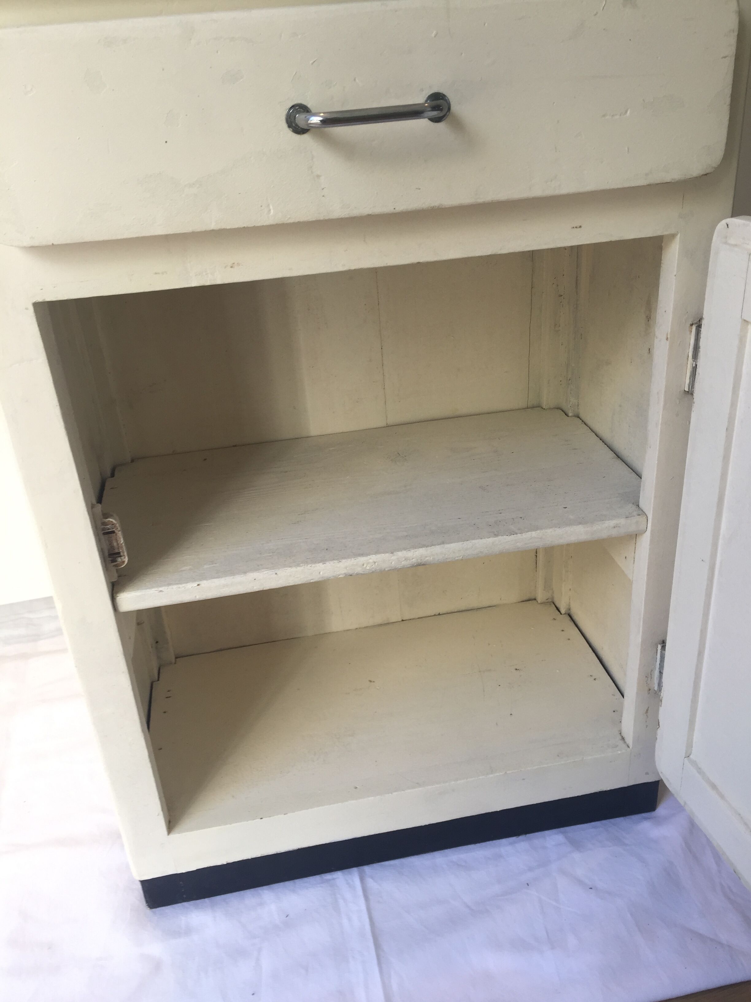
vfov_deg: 61.7
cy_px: 501
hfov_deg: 48.2
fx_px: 839
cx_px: 376
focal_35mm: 29
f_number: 2.2
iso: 32
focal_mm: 4.15
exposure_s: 1/104
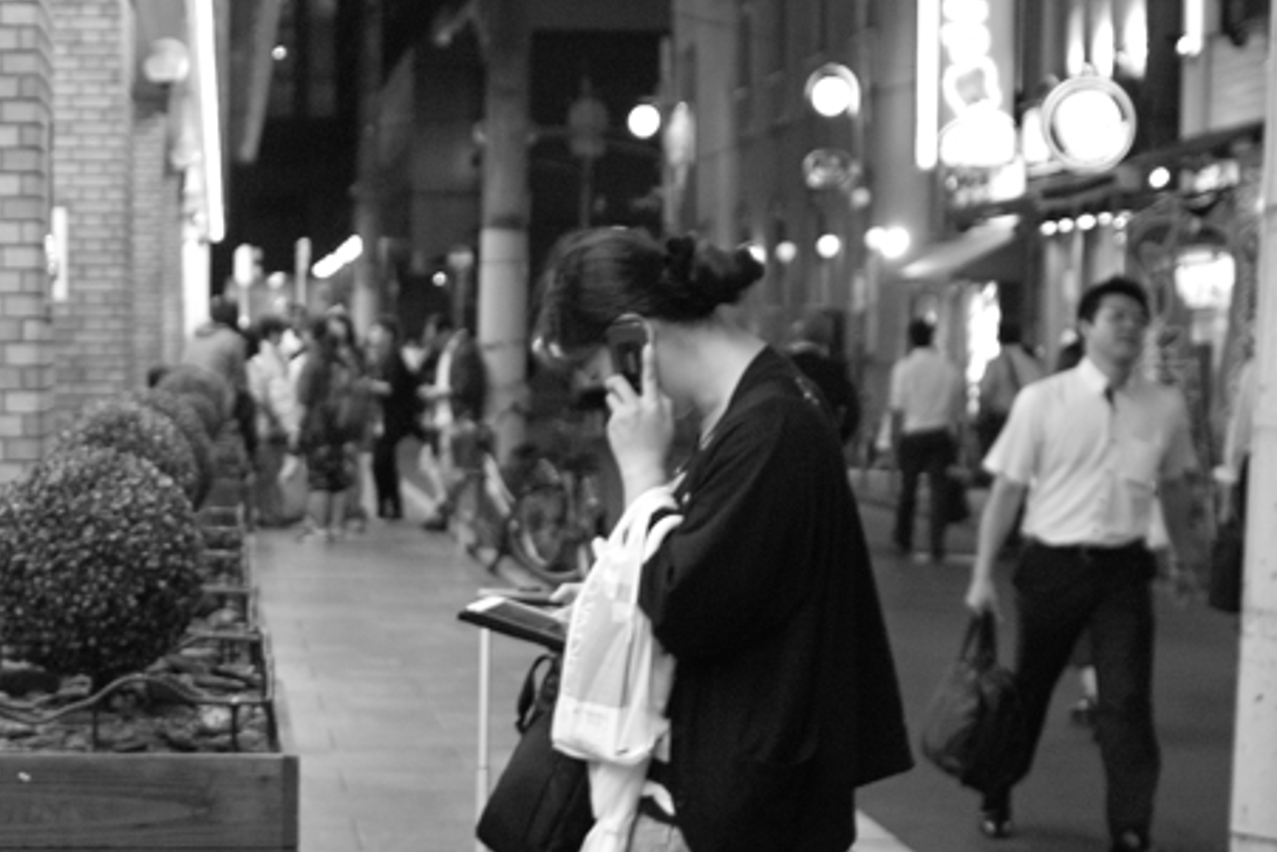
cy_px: 750
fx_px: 3300
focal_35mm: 93
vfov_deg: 14.6
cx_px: 541
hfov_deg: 21.9
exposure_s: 1/30
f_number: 2.8
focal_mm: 24.2
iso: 800
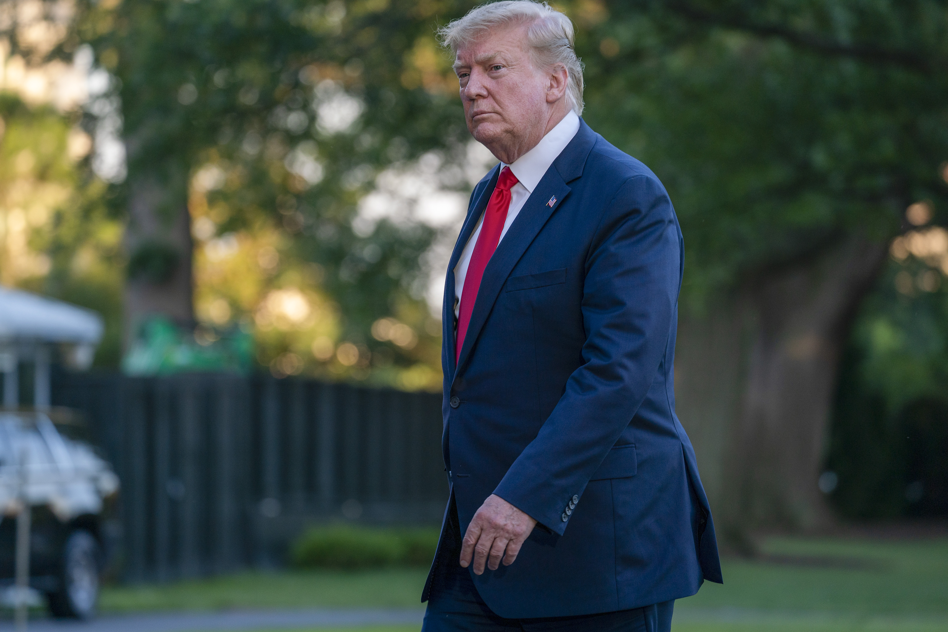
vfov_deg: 6.1
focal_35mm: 226
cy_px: 316
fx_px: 5951
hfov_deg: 9.1
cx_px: 474
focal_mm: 226
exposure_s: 1/320
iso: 400
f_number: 5.6
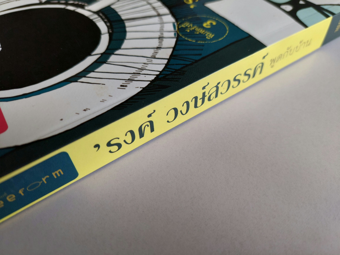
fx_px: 236
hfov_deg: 71.6
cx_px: 170
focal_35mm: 24
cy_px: 128
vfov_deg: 56.8
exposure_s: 1/60.2
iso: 40
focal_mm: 5.23
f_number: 1.8
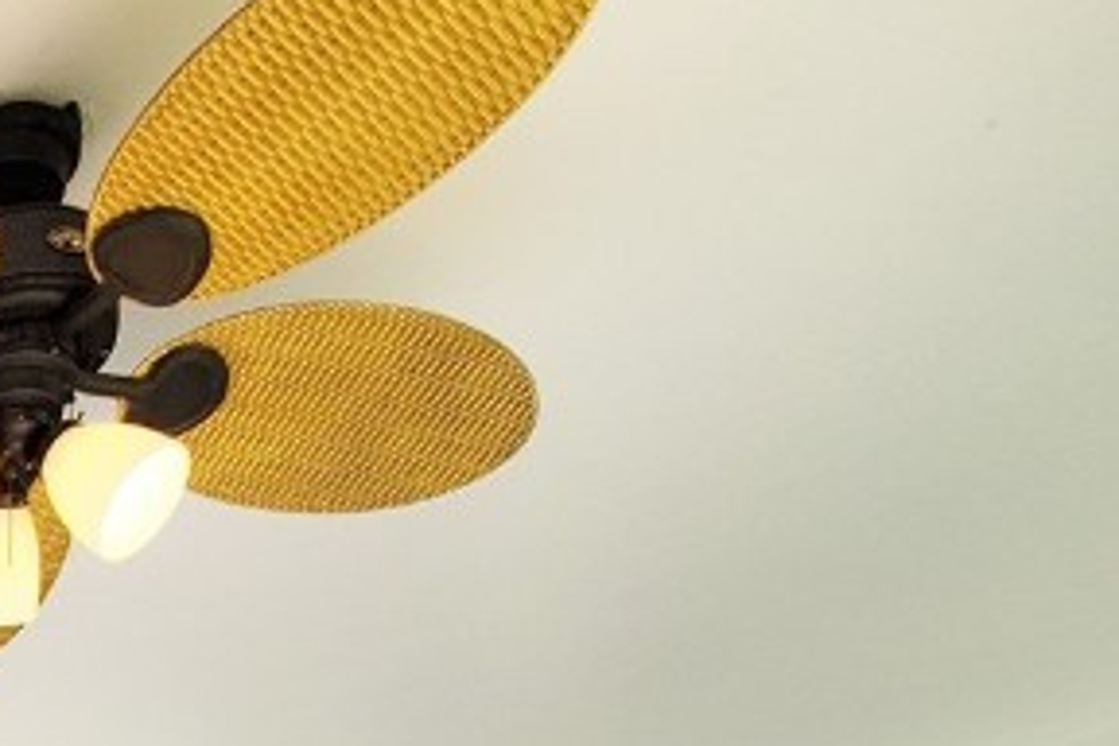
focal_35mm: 48
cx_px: -552
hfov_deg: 27.9
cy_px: 1325
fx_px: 1492
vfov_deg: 20.4
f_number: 2.2
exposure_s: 1/182
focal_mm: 1.8
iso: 50
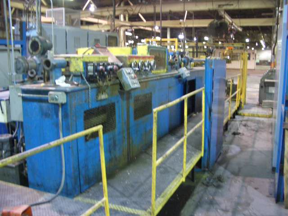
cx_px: 144
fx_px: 291
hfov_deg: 52.6
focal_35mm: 35
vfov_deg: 40.7
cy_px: 108
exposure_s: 1/8
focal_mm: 5.8
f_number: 2.6
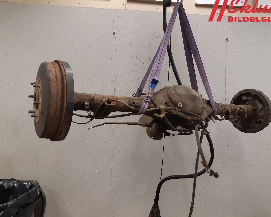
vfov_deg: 51.5
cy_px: 109
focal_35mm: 28
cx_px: 148
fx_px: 225
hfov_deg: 62.1
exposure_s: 1/50
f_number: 1.7
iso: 160
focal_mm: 3.93
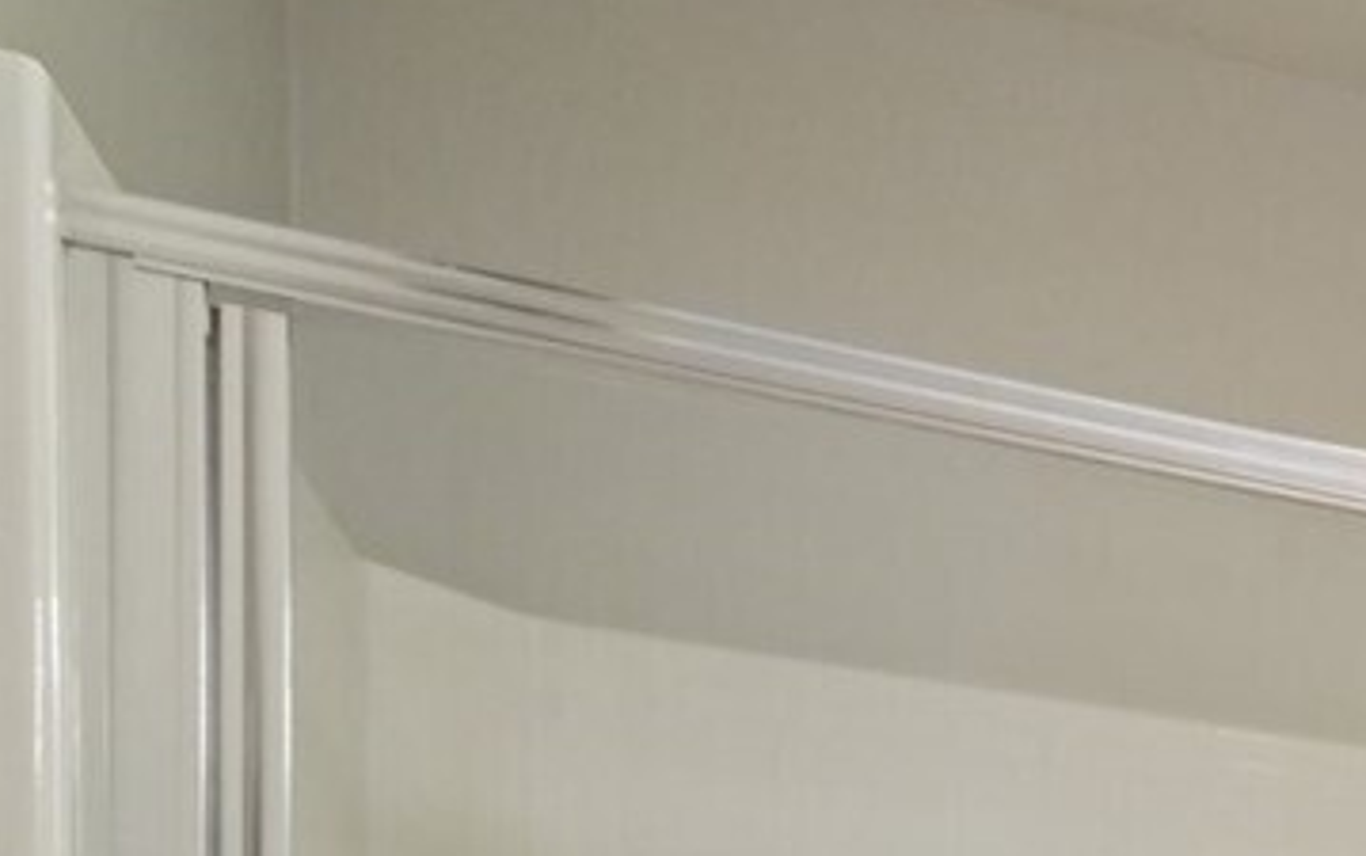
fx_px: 2869
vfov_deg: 13.9
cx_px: 3137
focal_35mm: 77
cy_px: 1805
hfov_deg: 15.9
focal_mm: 16
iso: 1600
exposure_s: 1/30
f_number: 8
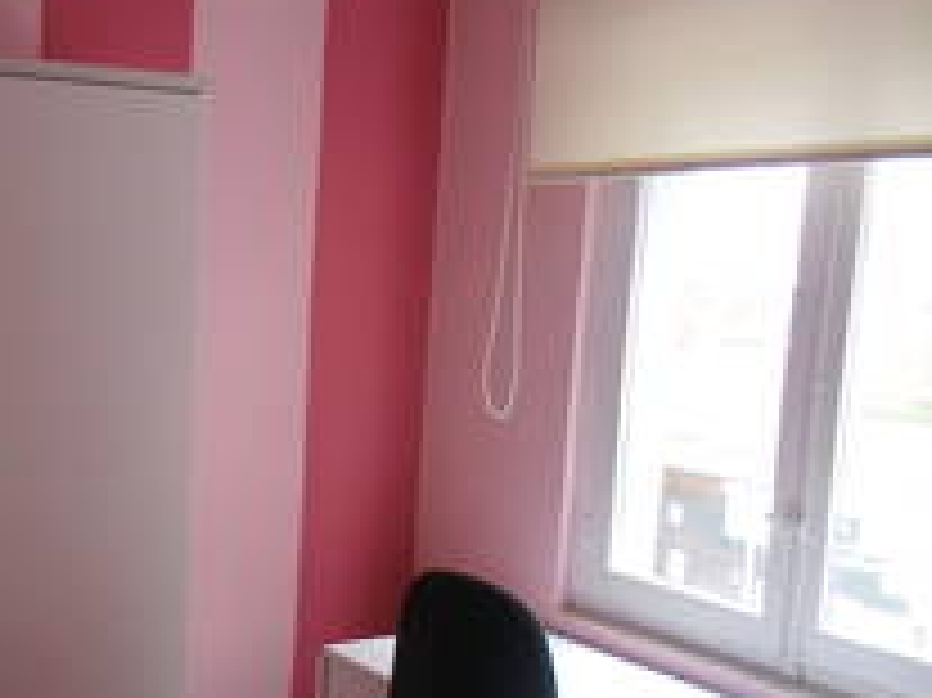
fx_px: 1265
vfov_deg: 30.7
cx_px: 126
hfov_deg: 38.2
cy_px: 437
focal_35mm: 47
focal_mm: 4.9
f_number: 3.2
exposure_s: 1/80
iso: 200
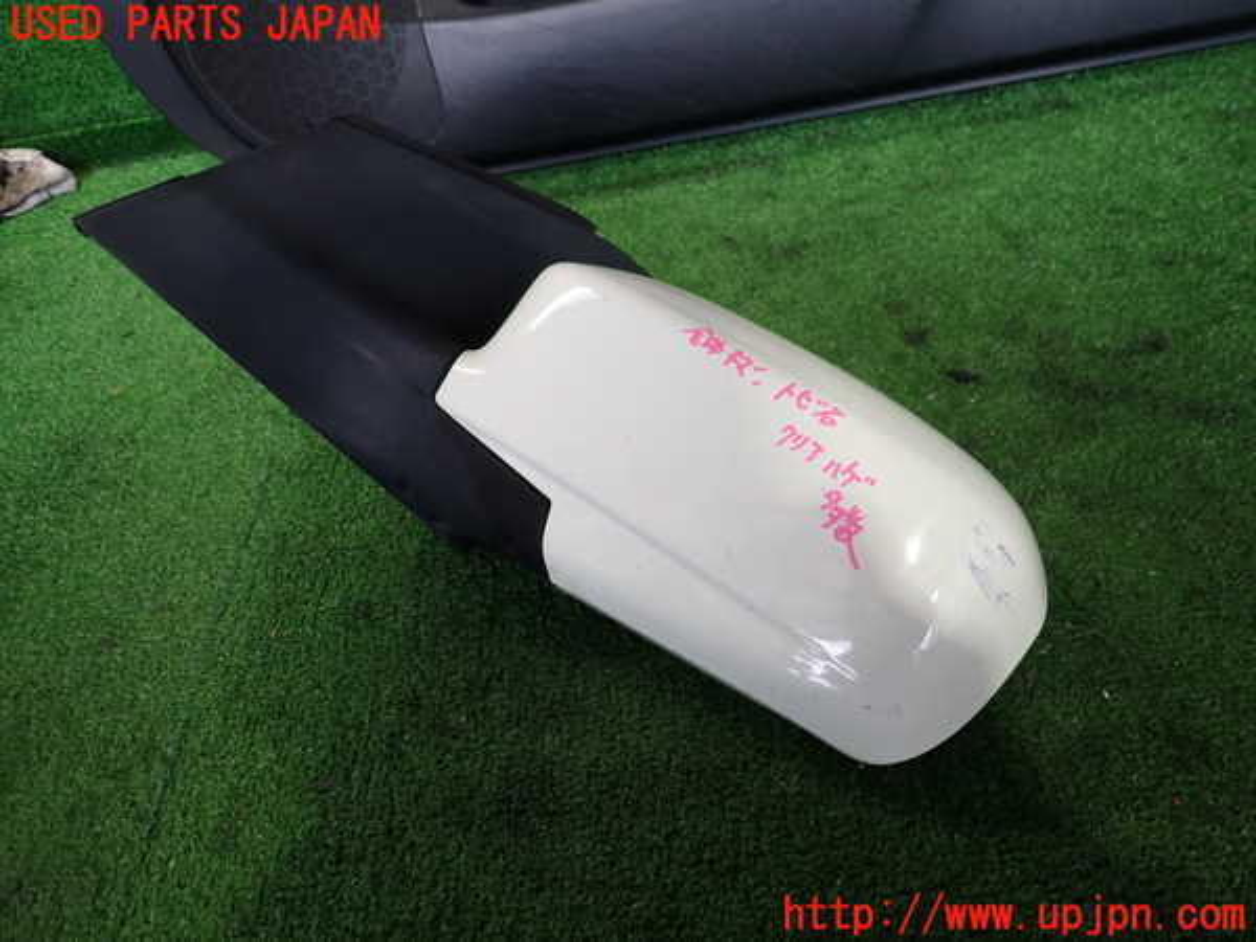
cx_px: 628
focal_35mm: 25
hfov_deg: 69.4
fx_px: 907
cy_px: 471
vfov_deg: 54.9
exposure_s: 1/60
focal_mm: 4.5
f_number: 2
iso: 200
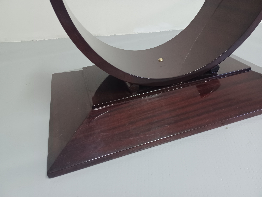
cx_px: 131
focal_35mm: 25
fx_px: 189
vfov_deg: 54.9
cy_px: 98
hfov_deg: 69.4
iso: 640
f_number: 1.8
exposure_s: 1/25
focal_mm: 4.6
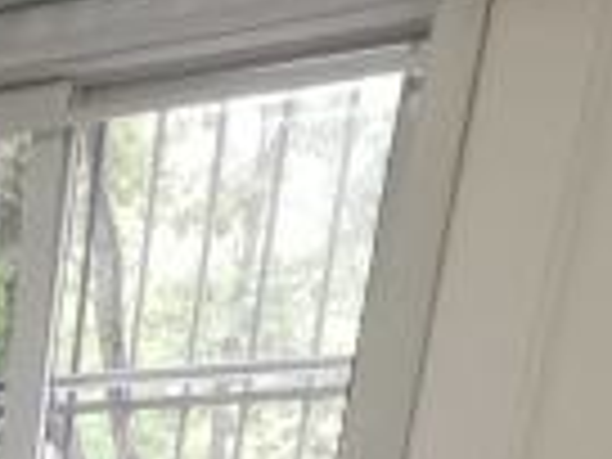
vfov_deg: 11.1
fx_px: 1768
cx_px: -572
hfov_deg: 15.9
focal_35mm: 100
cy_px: 1256
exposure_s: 1/50
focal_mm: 2.26
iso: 80
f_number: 2.2
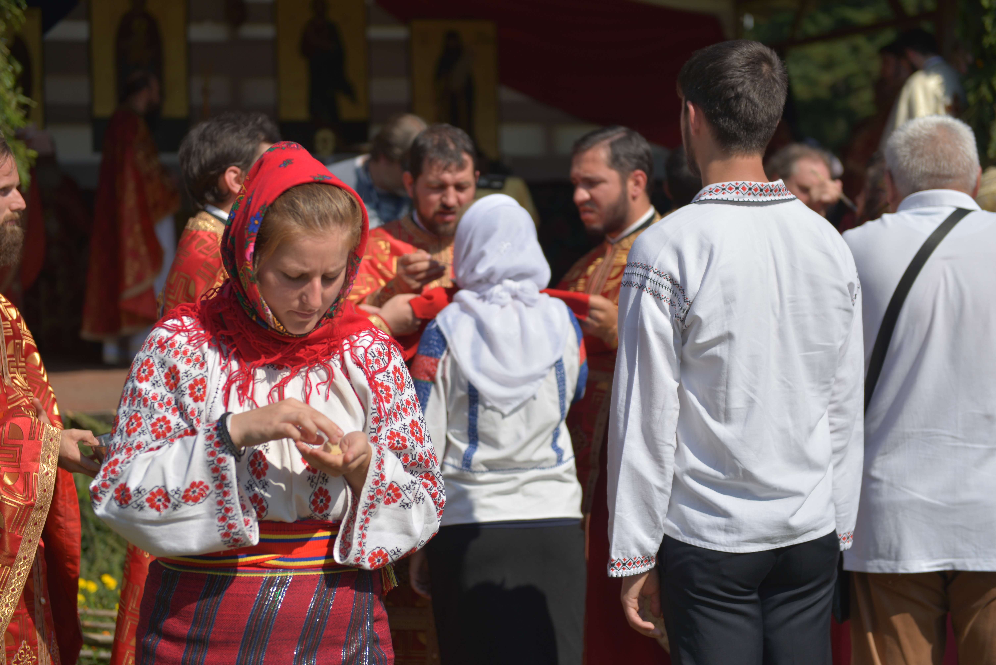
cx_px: 498
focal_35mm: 70
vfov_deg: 19.5
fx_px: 1937
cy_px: 332
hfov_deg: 28.8
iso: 100
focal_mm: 70
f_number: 2.8
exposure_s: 1/2500
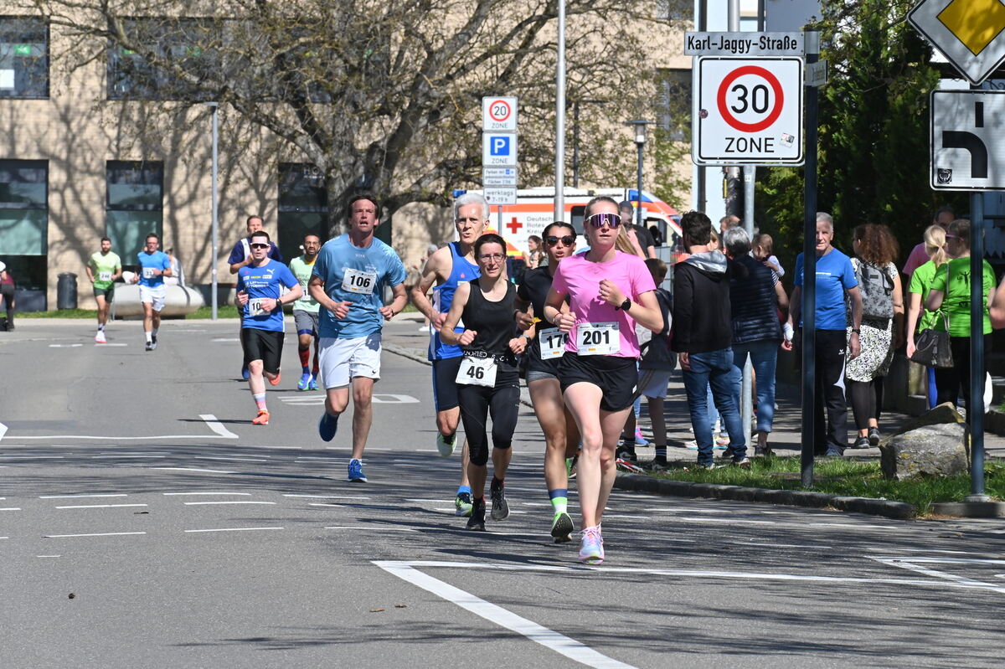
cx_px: 502
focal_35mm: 300
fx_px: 8371
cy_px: 334
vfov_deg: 4.6
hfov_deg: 6.9
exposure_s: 1/320
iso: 640
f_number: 22
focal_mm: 300
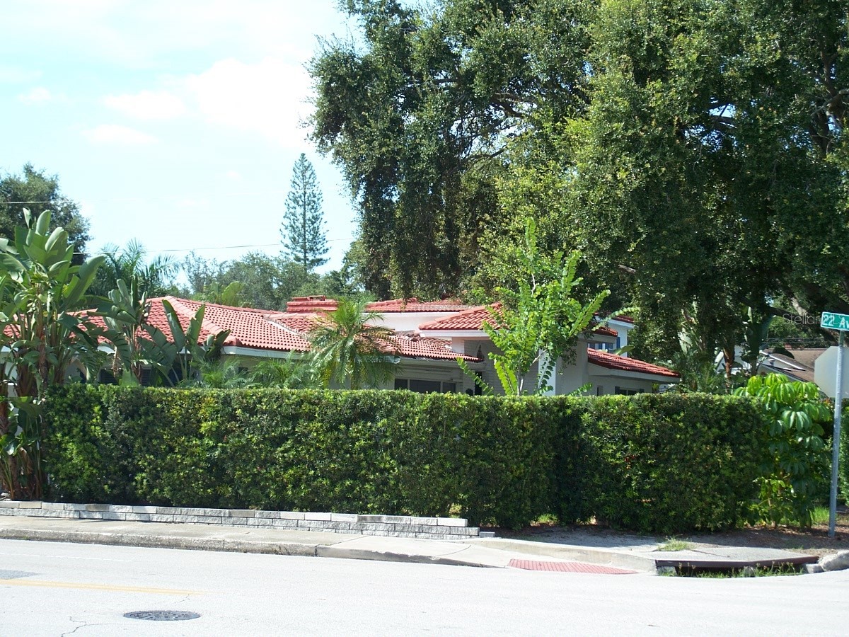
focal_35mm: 70
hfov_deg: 27.8
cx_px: 424
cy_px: 318
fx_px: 1717
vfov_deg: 21.0
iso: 64
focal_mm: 14.7
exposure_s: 1/400
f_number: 3.2
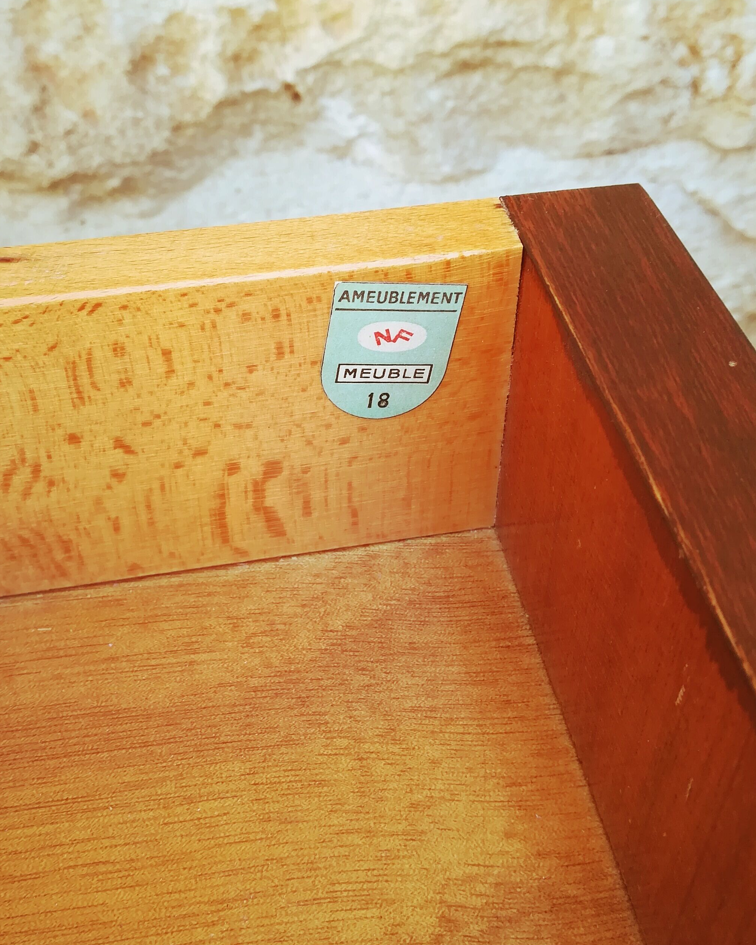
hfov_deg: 37.3
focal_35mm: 40
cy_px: 433
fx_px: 1119
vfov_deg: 45.8
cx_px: 369
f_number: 2.2
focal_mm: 3.83
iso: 50
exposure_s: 1/50
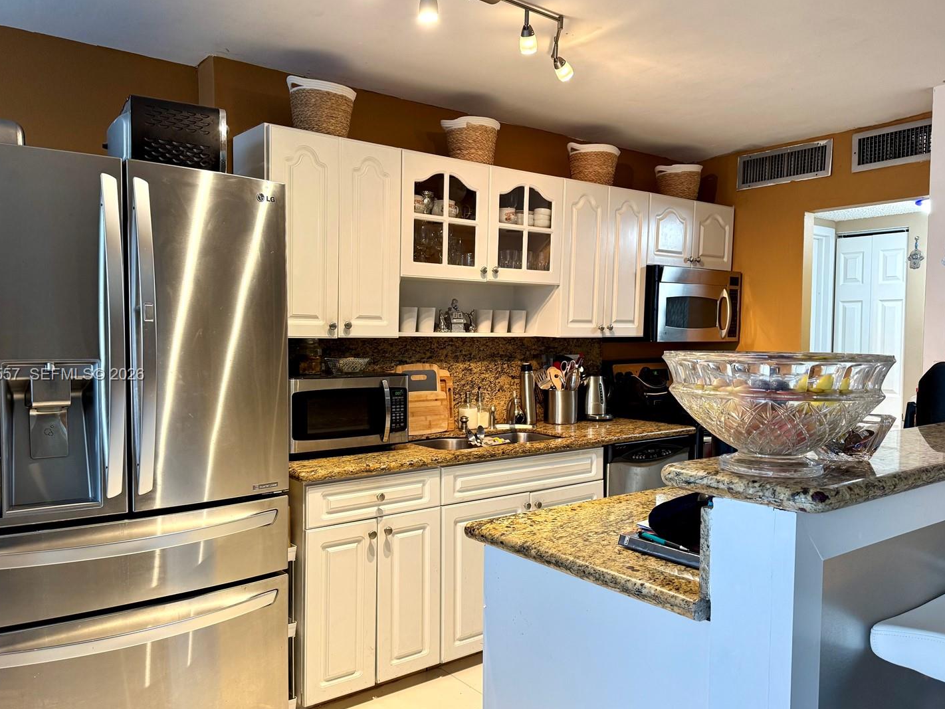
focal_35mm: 27
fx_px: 737
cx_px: 469
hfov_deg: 65.3
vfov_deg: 51.3
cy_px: 375
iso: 200
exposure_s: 1/60
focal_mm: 6.76
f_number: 1.78
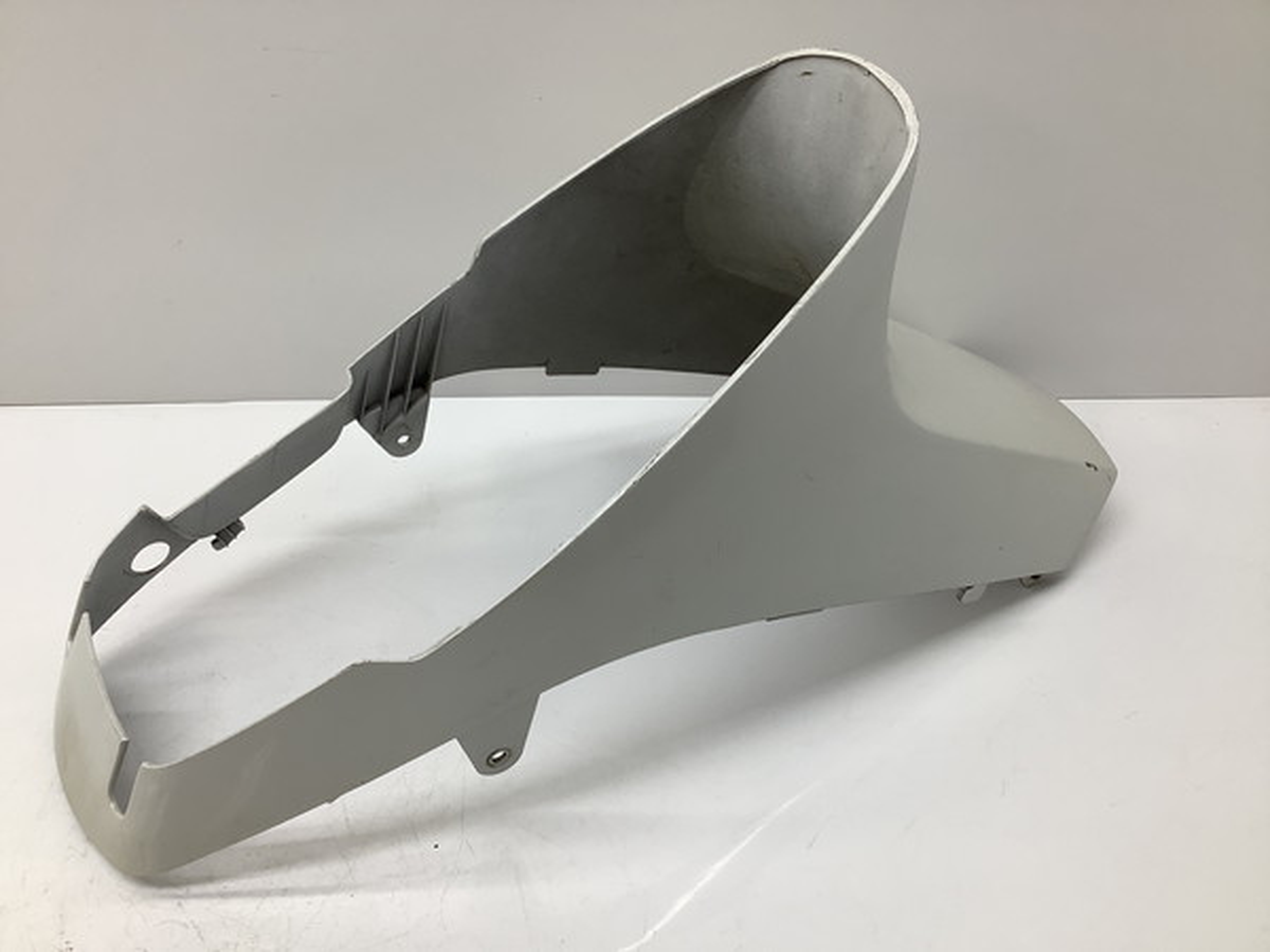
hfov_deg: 58.4
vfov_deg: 45.4
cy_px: 476
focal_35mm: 31
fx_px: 1137
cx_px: 635
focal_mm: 3.3
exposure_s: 1/120
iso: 40
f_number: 2.4
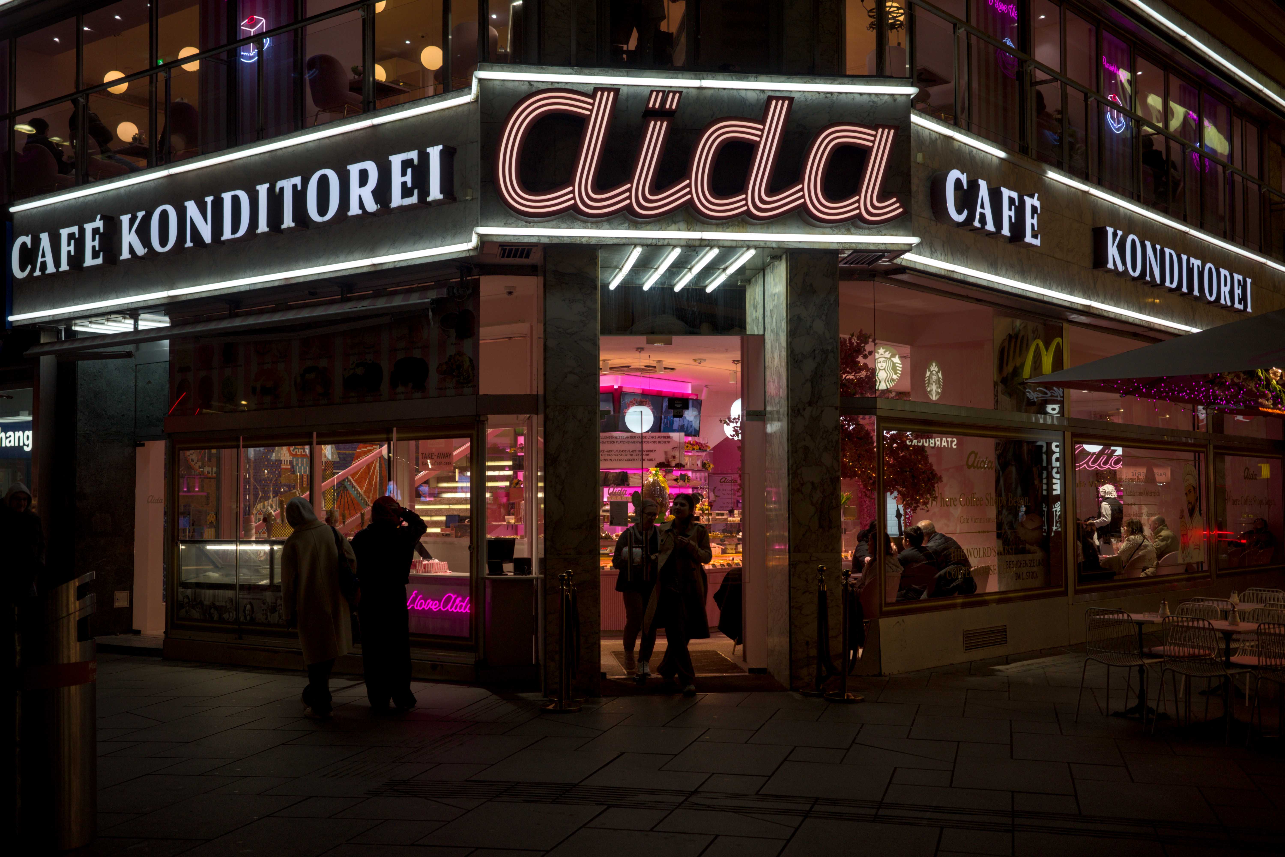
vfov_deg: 33.4
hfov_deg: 48.5
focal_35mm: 40
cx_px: 642
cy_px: 428
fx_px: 1428
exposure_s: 1/80
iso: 100
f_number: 2.8
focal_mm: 26
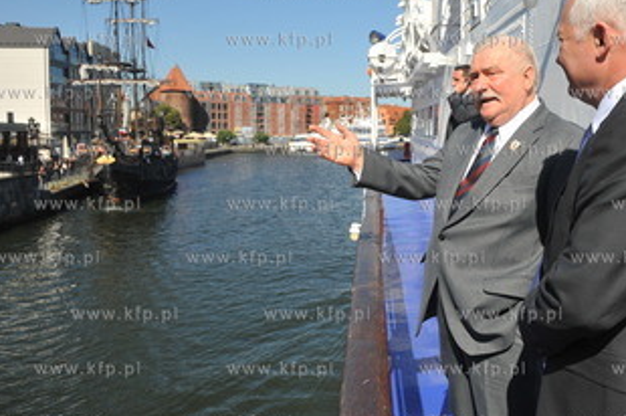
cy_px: 176
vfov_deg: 42.1
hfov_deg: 59.6
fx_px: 538
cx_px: 388
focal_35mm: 31
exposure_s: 1/2000
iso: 400
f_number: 6.3
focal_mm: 24
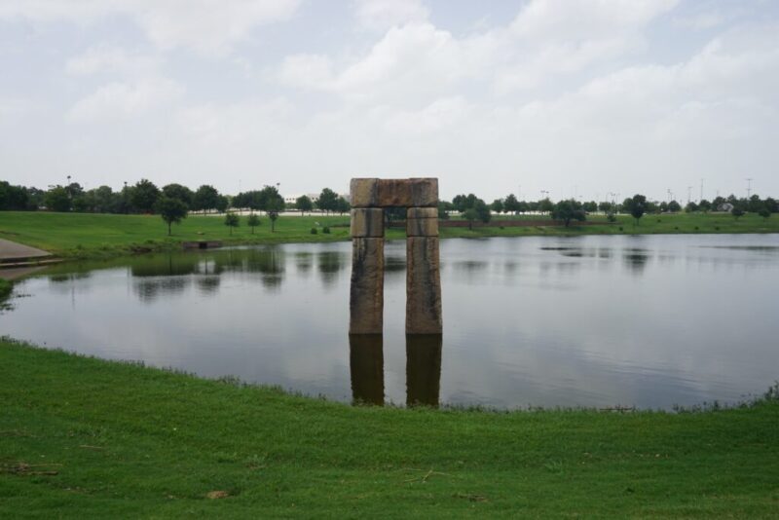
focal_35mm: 27
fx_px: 584
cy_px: 260
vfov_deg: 48.0
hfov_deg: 67.4
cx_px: 390
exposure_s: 1/125
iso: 100
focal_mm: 18
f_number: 11
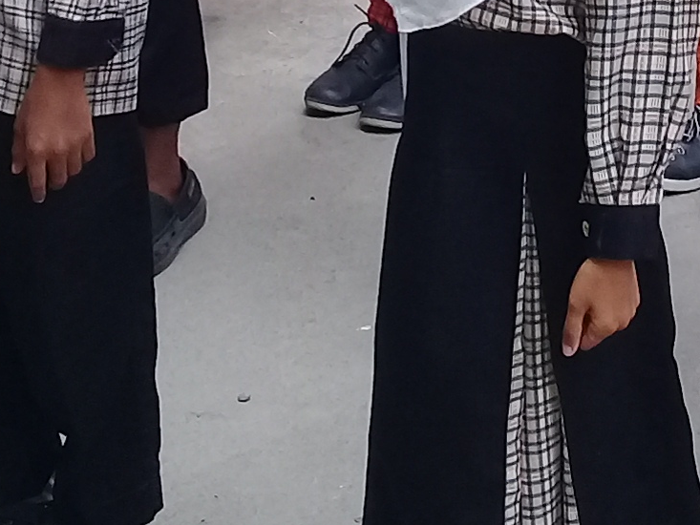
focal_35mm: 138
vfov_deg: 10.1
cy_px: -440
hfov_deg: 14.1
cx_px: 689
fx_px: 2791
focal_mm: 3.3
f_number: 2.2
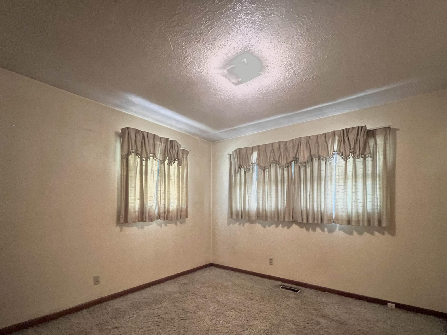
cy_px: 205
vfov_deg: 77.0
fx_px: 207
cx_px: 211
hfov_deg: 94.4
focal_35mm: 16
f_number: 1.8
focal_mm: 1.57
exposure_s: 1/60
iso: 800
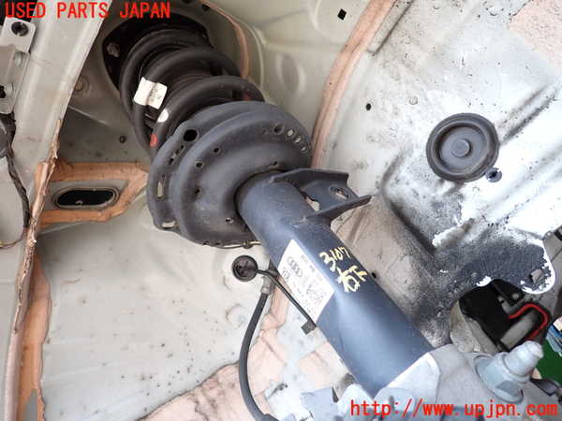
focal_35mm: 25
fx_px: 406
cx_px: 281
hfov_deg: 69.4
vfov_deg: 54.9
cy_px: 210
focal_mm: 4.5
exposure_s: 1/160
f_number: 2
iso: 100
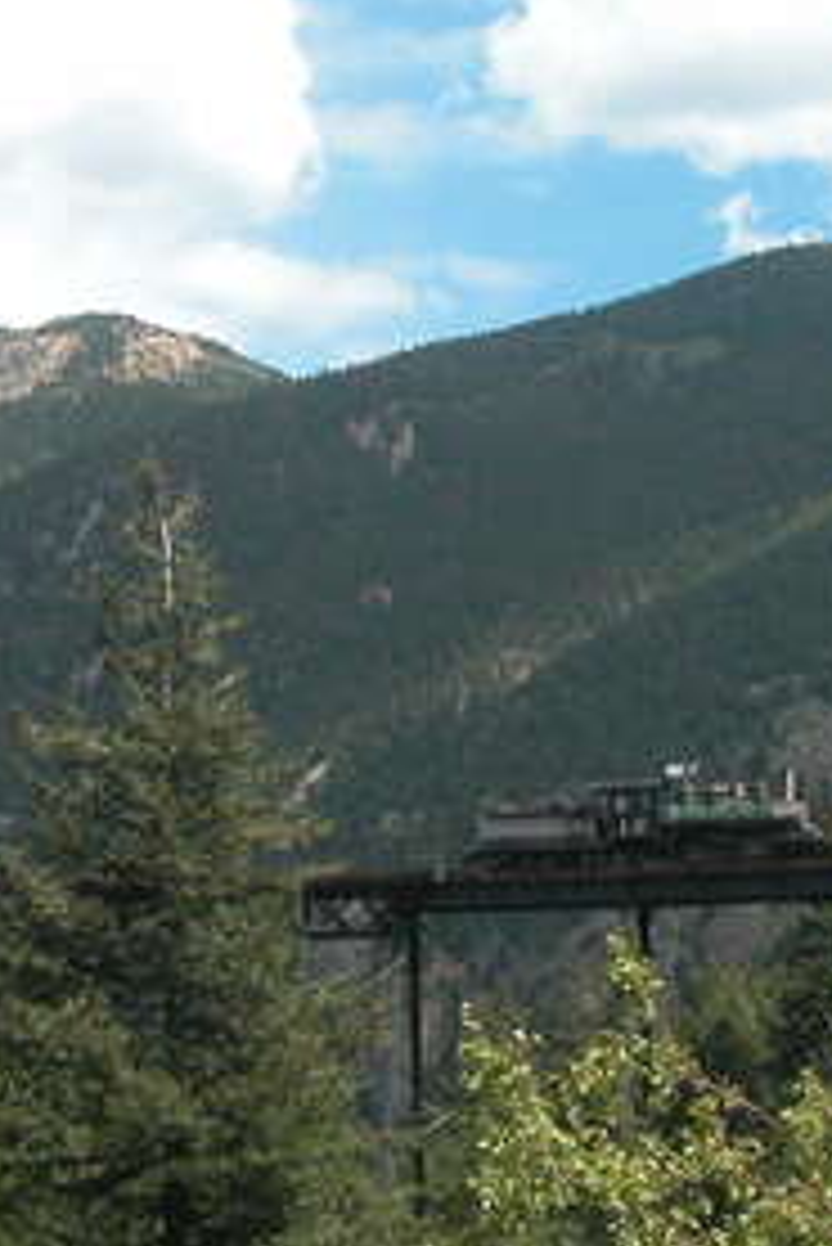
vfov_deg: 16.6
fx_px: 4258
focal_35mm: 123
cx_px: 679
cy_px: 585
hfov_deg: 11.1
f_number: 6.4
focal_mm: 10.5
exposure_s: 1/325
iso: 100
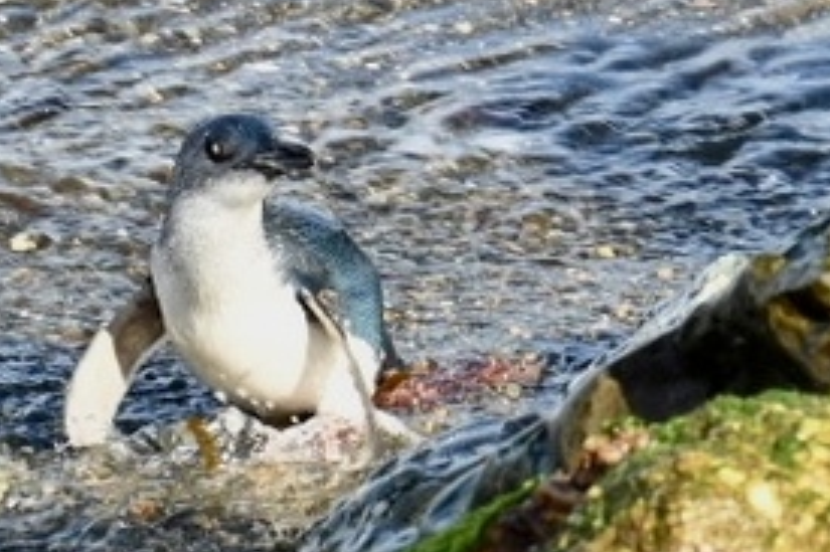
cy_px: 246
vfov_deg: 2.0
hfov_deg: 3.1
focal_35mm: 670
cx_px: 290
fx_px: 15437
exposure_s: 1/320
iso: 1600
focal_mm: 400
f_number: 18
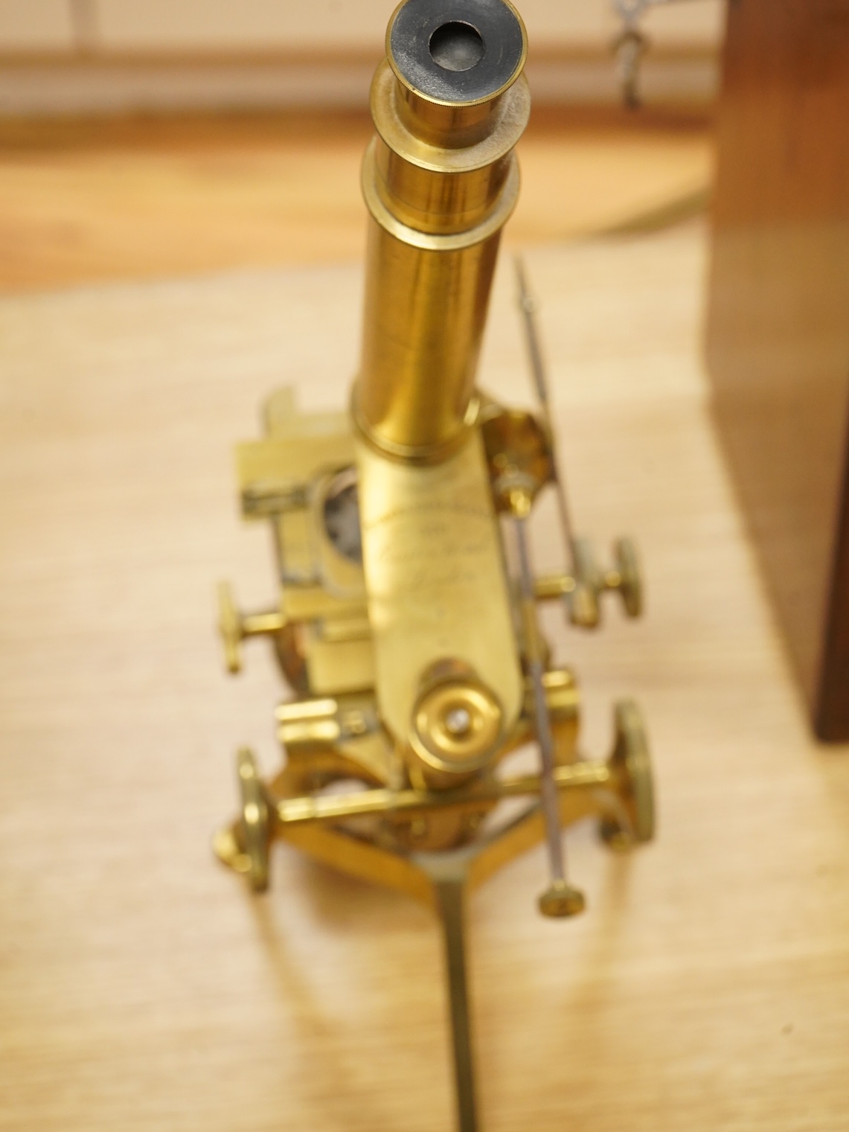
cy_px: 498
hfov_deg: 19.4
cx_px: 424
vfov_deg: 25.6
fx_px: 2485
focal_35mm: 76
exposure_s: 1/100
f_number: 8
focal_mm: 70
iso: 4000
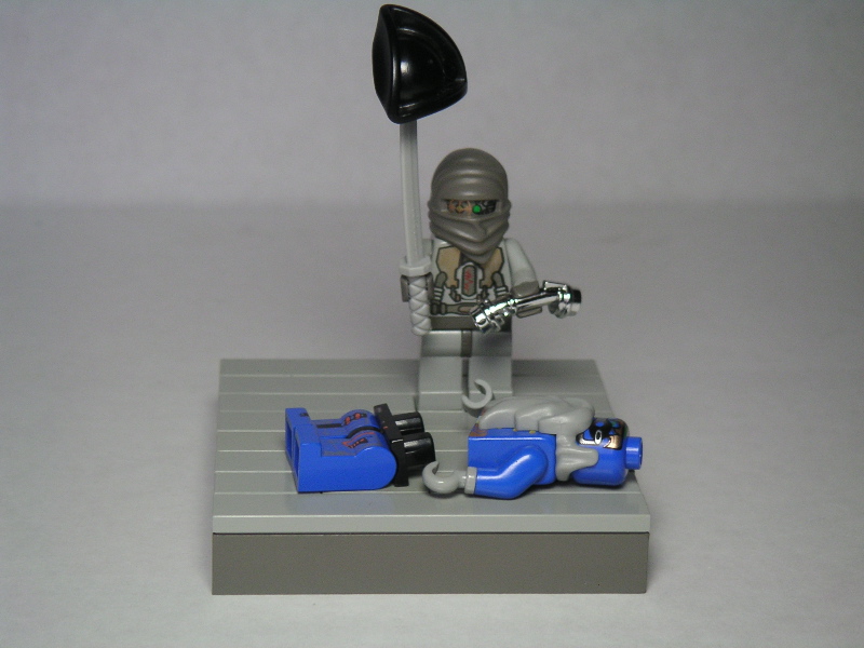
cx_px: 432
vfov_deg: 15.2
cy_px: 324
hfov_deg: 20.2
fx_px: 2421
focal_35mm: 97
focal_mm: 15
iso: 80
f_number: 3.5
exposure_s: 1/90
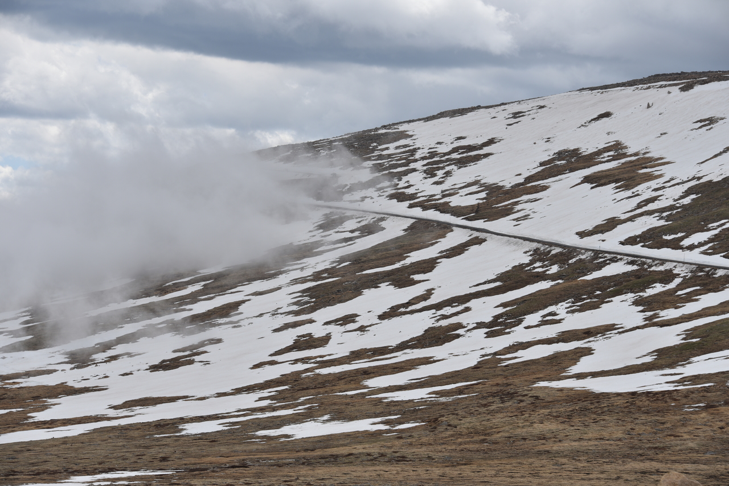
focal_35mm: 122
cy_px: 243
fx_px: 2471
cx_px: 364
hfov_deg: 16.8
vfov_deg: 11.2
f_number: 9
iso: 100
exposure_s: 1/320
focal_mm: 122
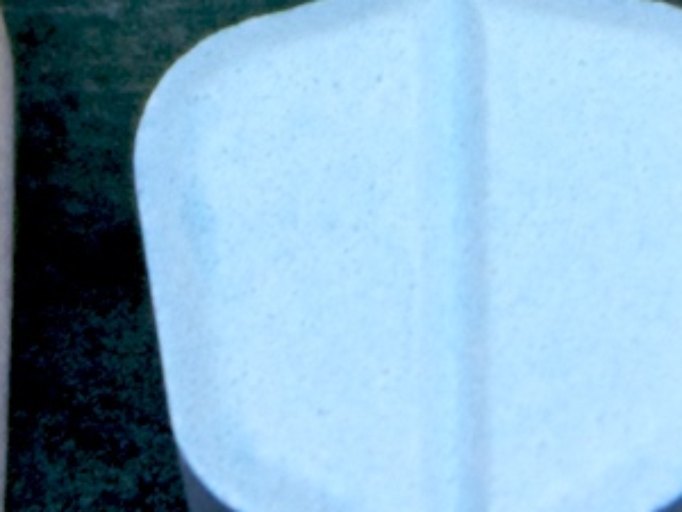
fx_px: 6797
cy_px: 50
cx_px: 384
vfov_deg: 4.3
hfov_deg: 5.7
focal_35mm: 345
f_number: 6.3
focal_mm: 70
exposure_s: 1/160
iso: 100
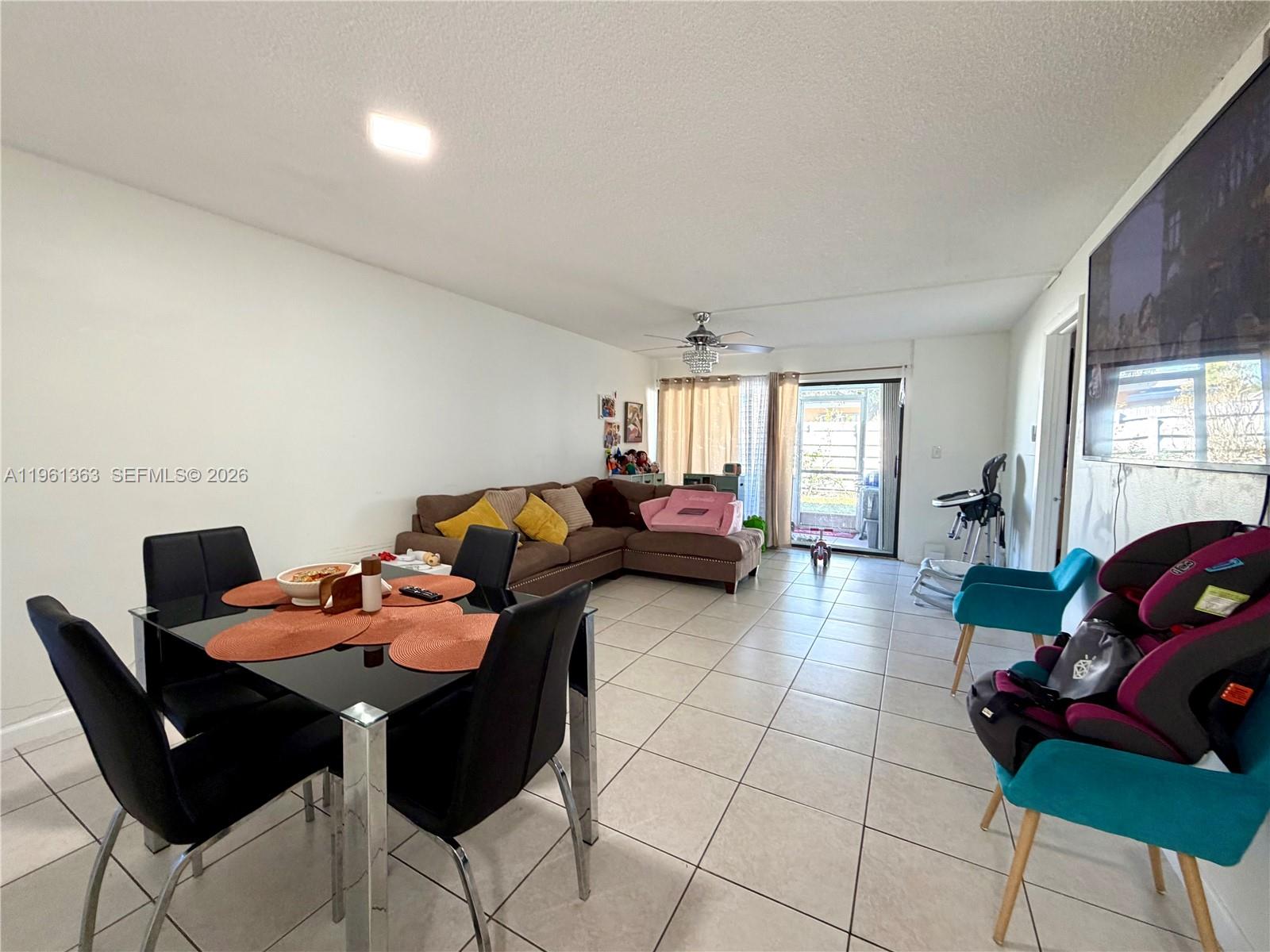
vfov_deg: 85.7
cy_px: 476
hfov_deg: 102.1
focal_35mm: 14
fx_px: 514
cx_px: 635
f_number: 2.2
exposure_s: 1/60
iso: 250
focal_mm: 2.22
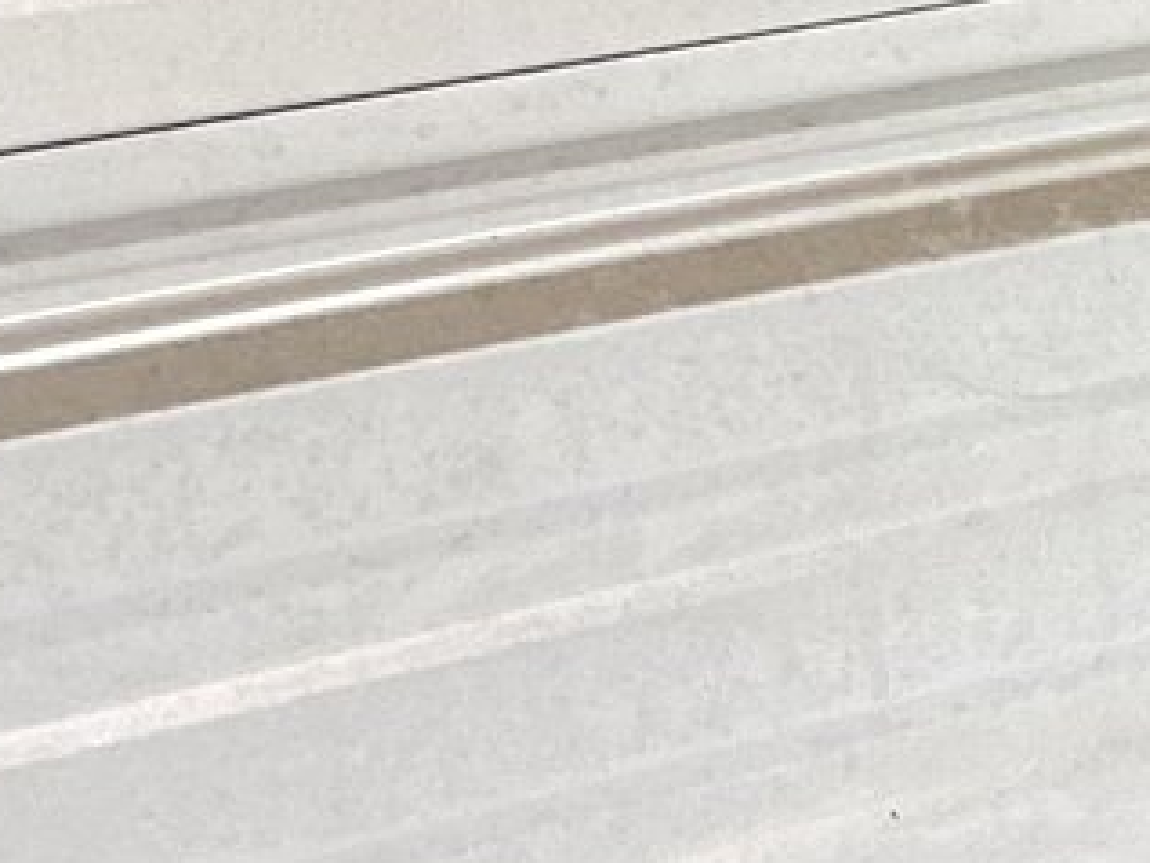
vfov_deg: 9.9
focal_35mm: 148
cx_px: 2632
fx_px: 4919
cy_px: 1046
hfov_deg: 11.4
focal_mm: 3.3
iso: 80
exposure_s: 1/60
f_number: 2.4
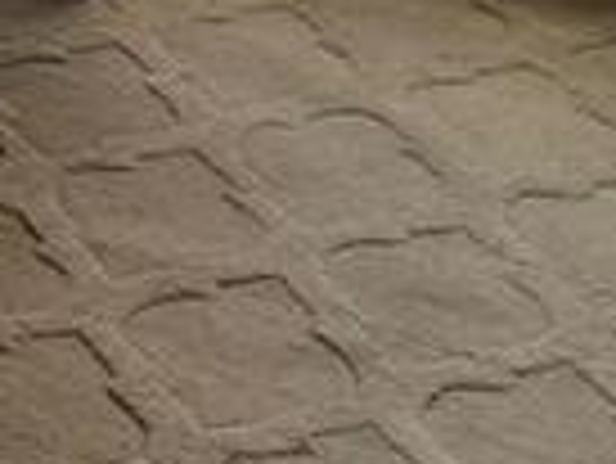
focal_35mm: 152
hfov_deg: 11.9
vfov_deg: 8.8
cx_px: -504
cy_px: -680
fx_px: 2707
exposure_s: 1/123
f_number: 1.6
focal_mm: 4.2
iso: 32
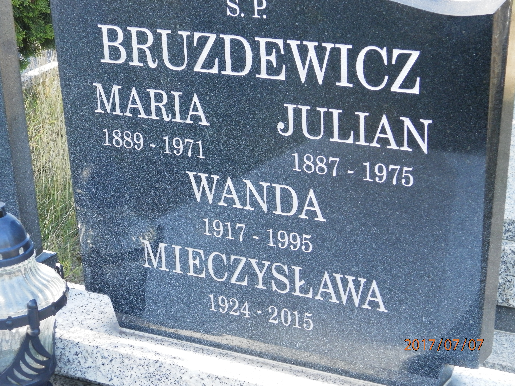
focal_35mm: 82
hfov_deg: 23.8
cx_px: 258
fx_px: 1220
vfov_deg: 18.0
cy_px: 193
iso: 200
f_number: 4.2
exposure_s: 1/80
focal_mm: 14.6
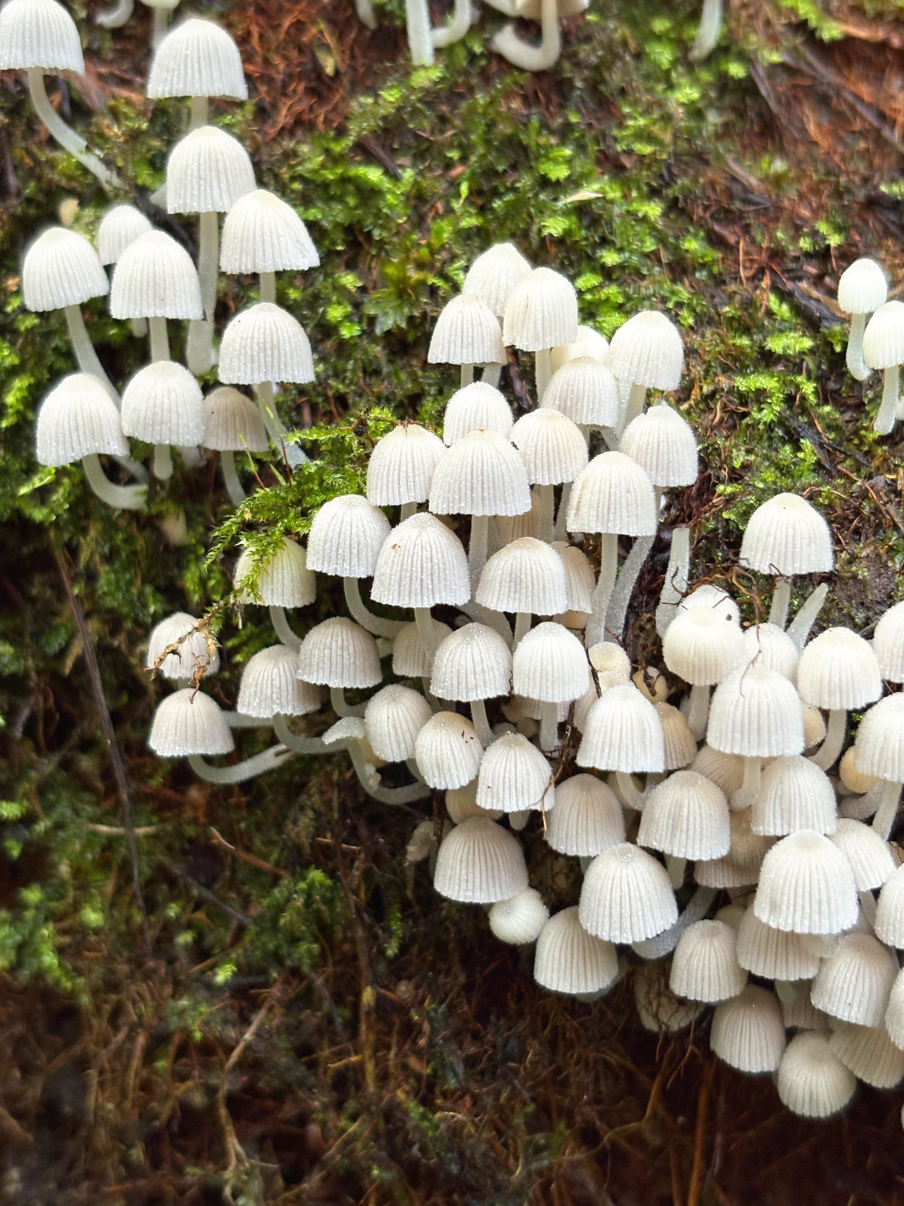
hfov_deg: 28.0
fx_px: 1811
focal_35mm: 52
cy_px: 603
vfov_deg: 36.8
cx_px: 452
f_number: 1.6
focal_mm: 5.96
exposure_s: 1/59
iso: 160
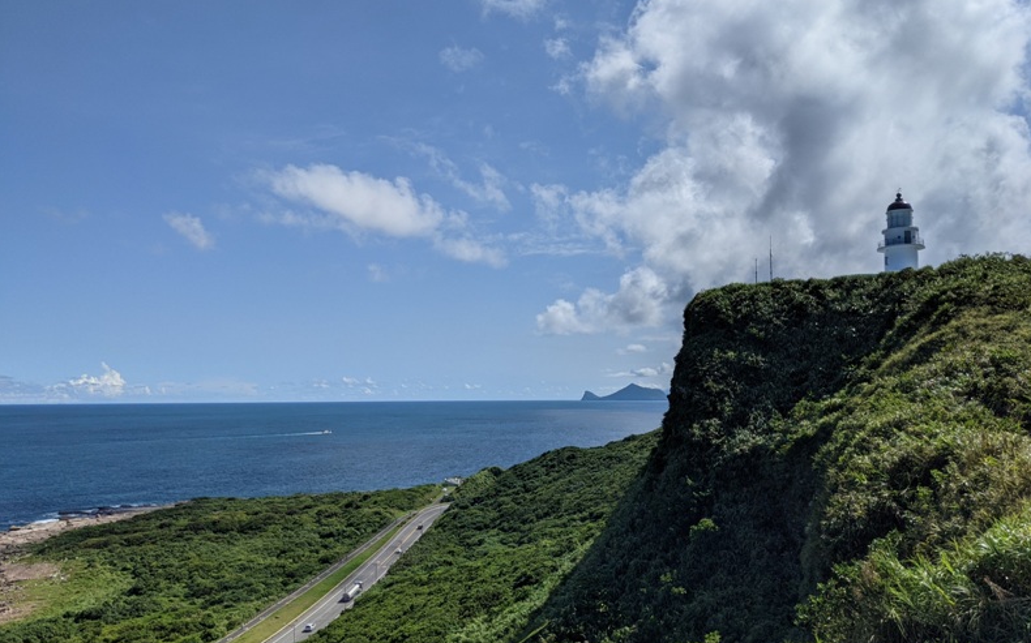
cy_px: 339
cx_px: 517
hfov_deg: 64.7
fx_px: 814
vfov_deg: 43.1
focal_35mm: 29
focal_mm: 4.38
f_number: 1.73
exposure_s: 1/11765
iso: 63
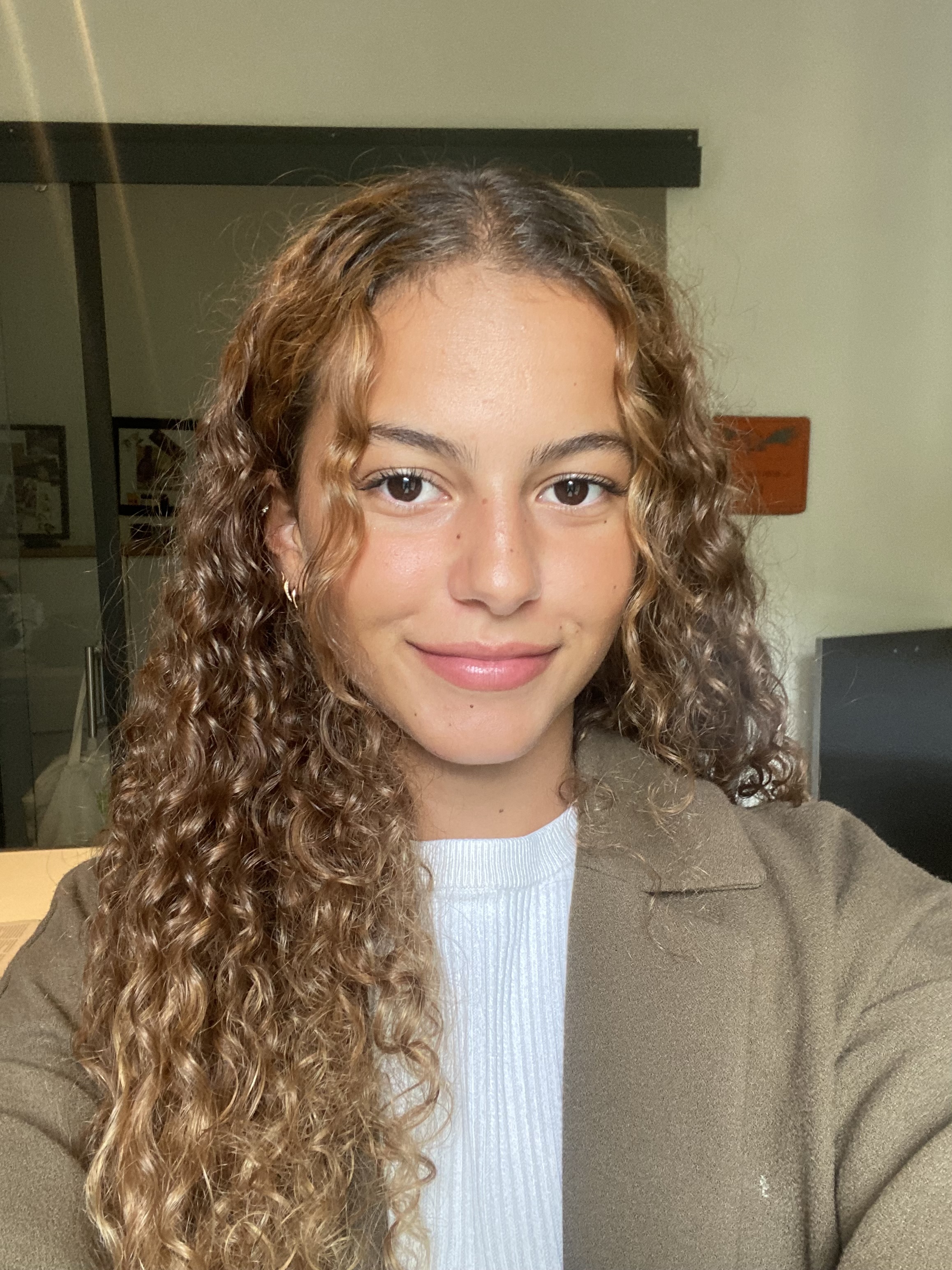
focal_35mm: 30
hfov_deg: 46.8
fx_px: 1100
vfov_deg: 60.0
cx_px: 476
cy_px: 635
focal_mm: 2.71
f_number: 2.2
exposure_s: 1/60
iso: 125
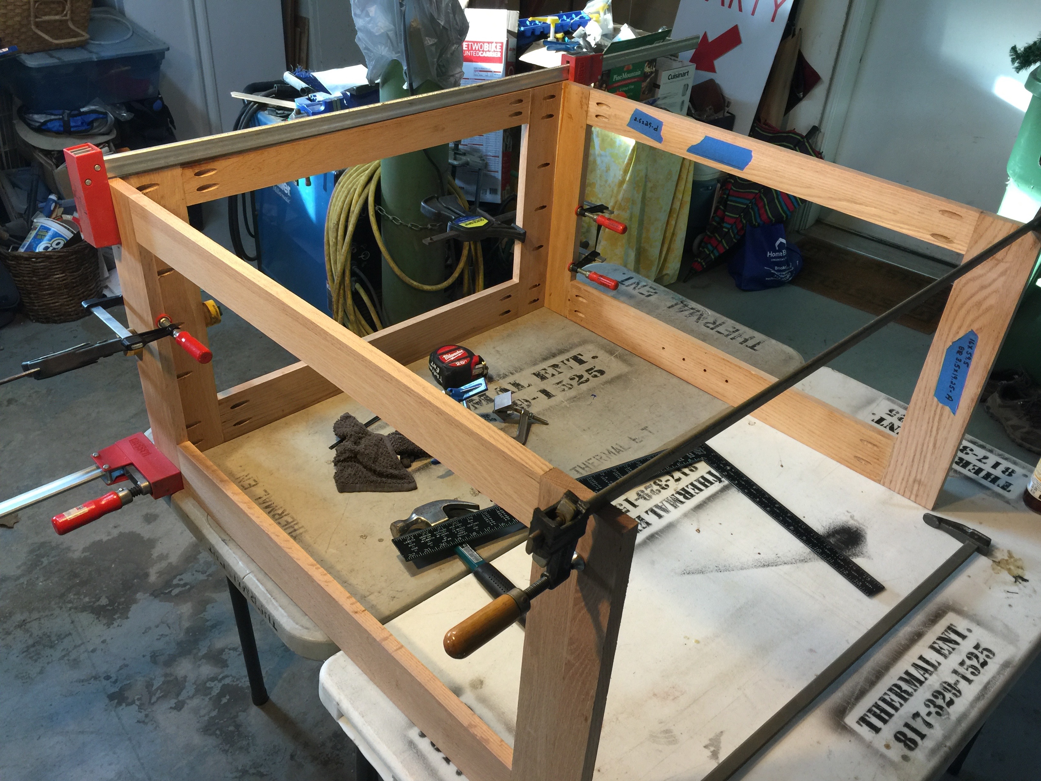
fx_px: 872
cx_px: 520
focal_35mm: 29
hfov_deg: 61.7
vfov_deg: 48.2
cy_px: 390
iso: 40
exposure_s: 1/15
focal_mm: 4.15
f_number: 2.2
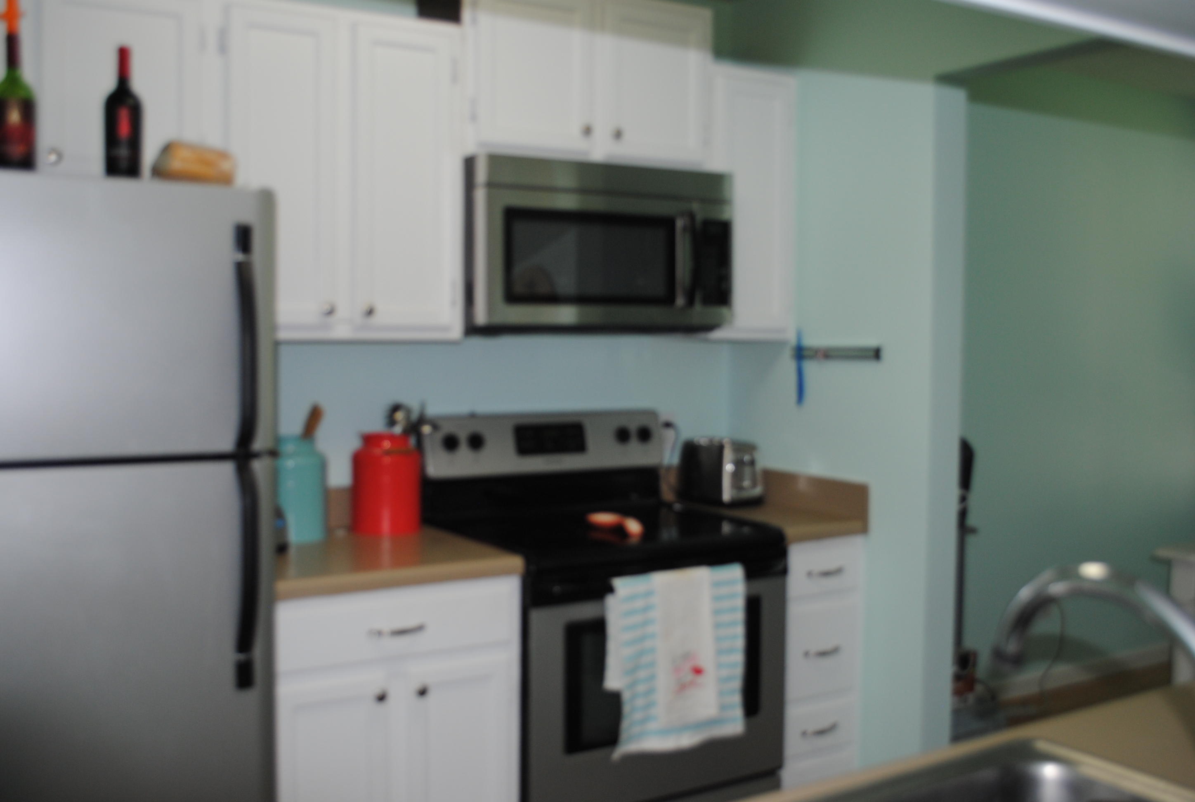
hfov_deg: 53.0
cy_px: 401
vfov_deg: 37.0
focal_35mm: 36
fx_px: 1197
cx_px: 598
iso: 200
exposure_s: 1/60
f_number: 4
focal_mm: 24
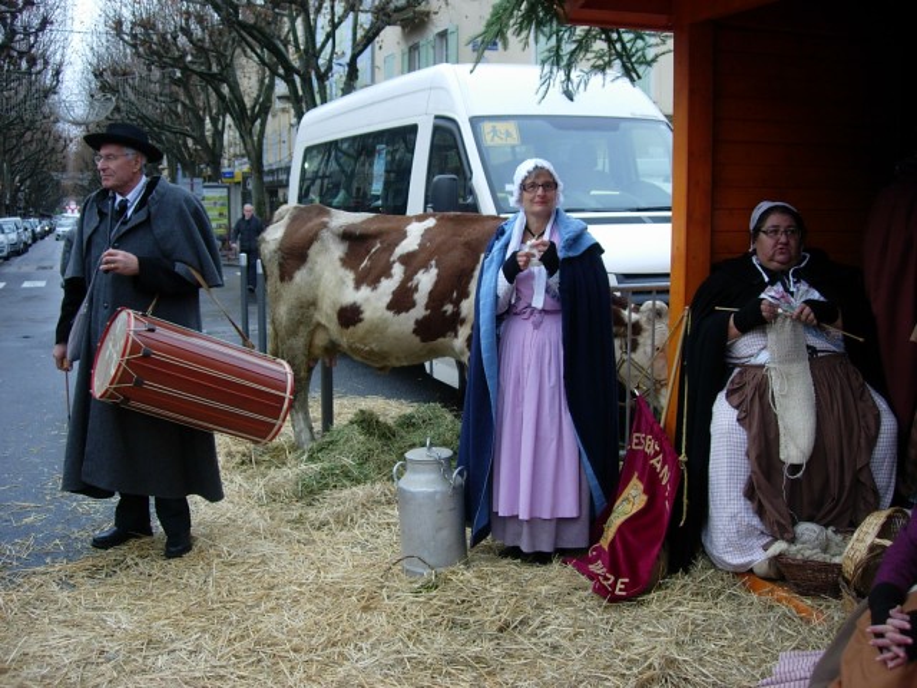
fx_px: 1007
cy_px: 344
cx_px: 458
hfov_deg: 49.0
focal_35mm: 38
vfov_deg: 37.7
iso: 64
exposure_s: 1/148
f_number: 2.8
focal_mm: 7.8
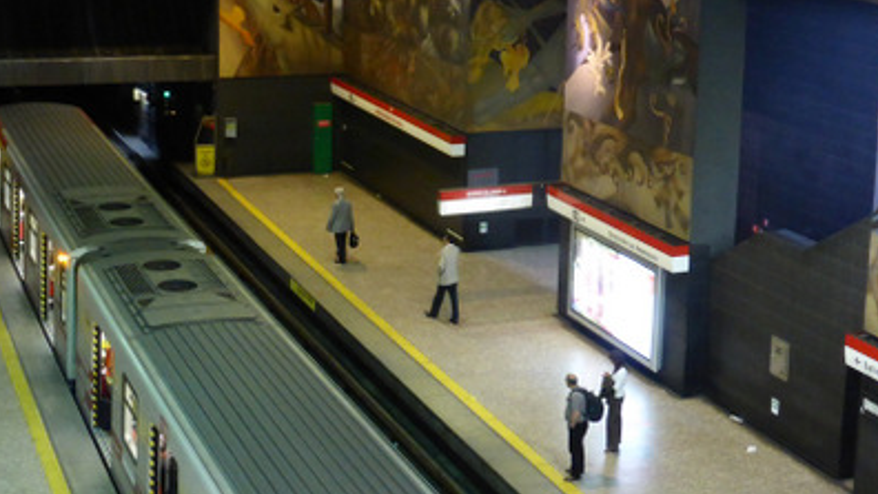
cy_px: 89
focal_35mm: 66
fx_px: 1537
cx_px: 423
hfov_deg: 31.9
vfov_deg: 18.1
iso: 640
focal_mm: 6.9
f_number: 3.9
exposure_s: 1/8
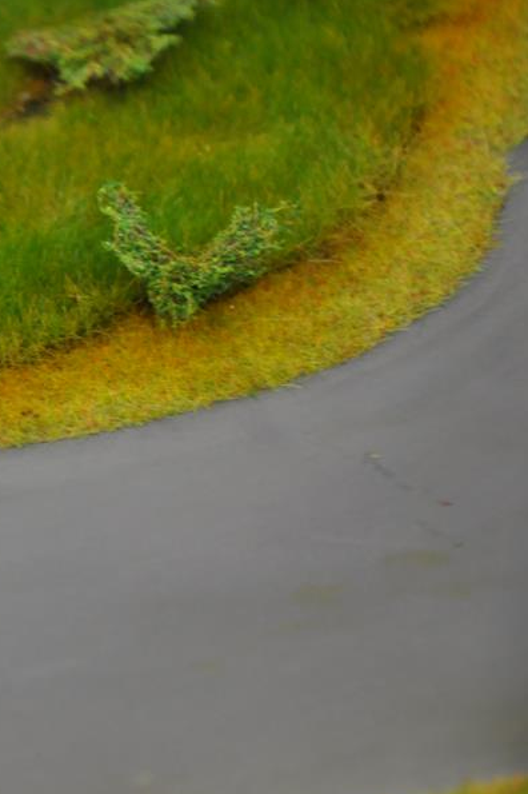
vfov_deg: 7.6
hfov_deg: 5.0
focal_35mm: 271
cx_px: -148
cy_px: 384
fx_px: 5965
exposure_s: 1/30
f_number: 5.6
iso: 1000
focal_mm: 105
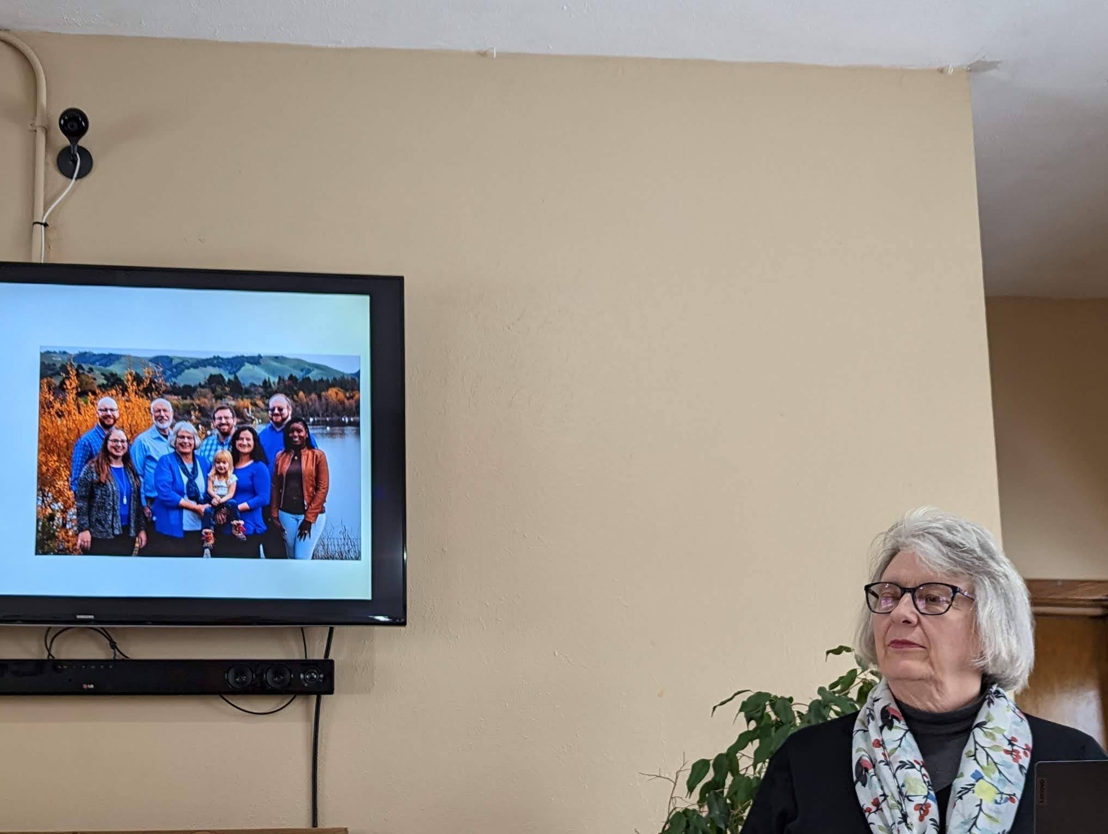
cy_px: 635
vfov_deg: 29.8
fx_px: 1539
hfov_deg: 39.2
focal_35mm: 48
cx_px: 383
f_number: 1.85
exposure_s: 1/60.1
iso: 49
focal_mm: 6.81
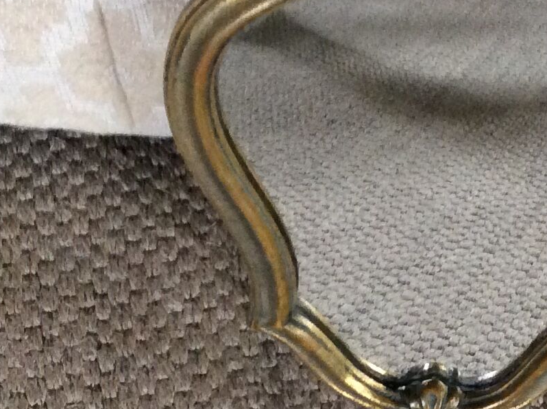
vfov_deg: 14.2
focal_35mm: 104
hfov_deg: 18.8
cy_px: 242
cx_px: 420
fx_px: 1641
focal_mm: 3.3
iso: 160
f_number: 2.4
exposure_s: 1/25
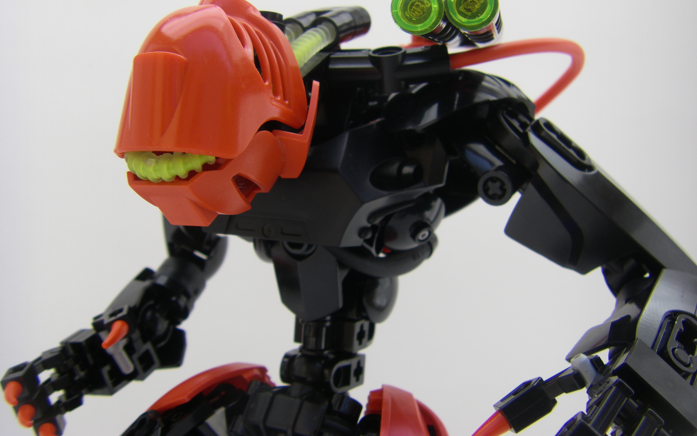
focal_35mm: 41
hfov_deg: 48.2
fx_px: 779
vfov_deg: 31.2
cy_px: 191
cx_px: 343
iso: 64
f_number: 3.5
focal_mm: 6.3
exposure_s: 1/200
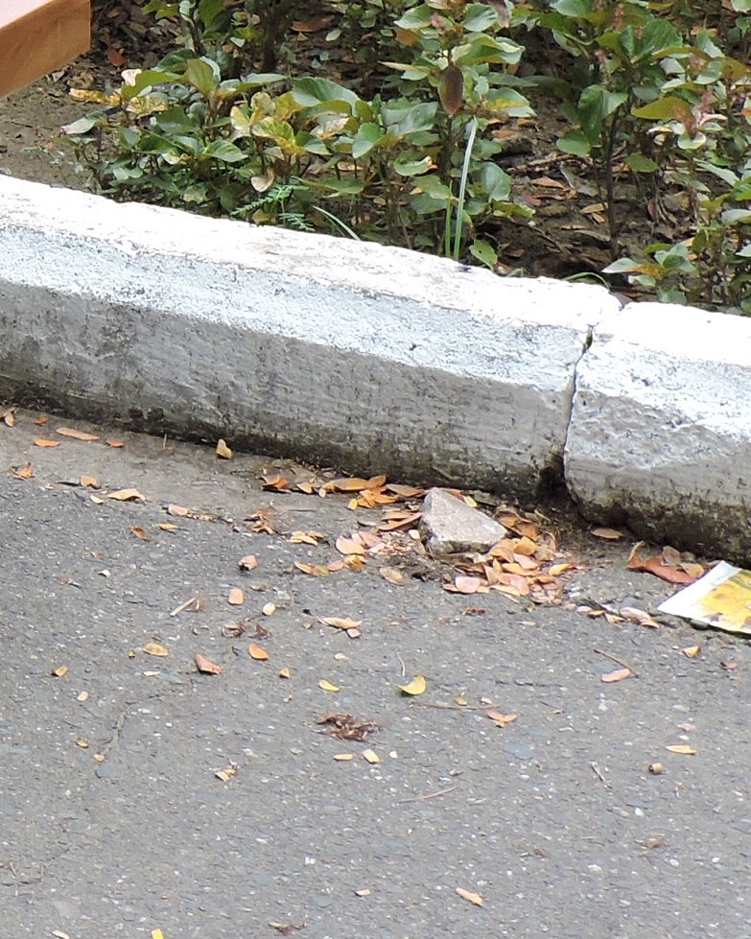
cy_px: 13
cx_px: -549
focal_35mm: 147
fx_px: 4085
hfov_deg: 10.0
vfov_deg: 13.0
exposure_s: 1/160
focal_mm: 7.1
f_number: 3.3
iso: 100
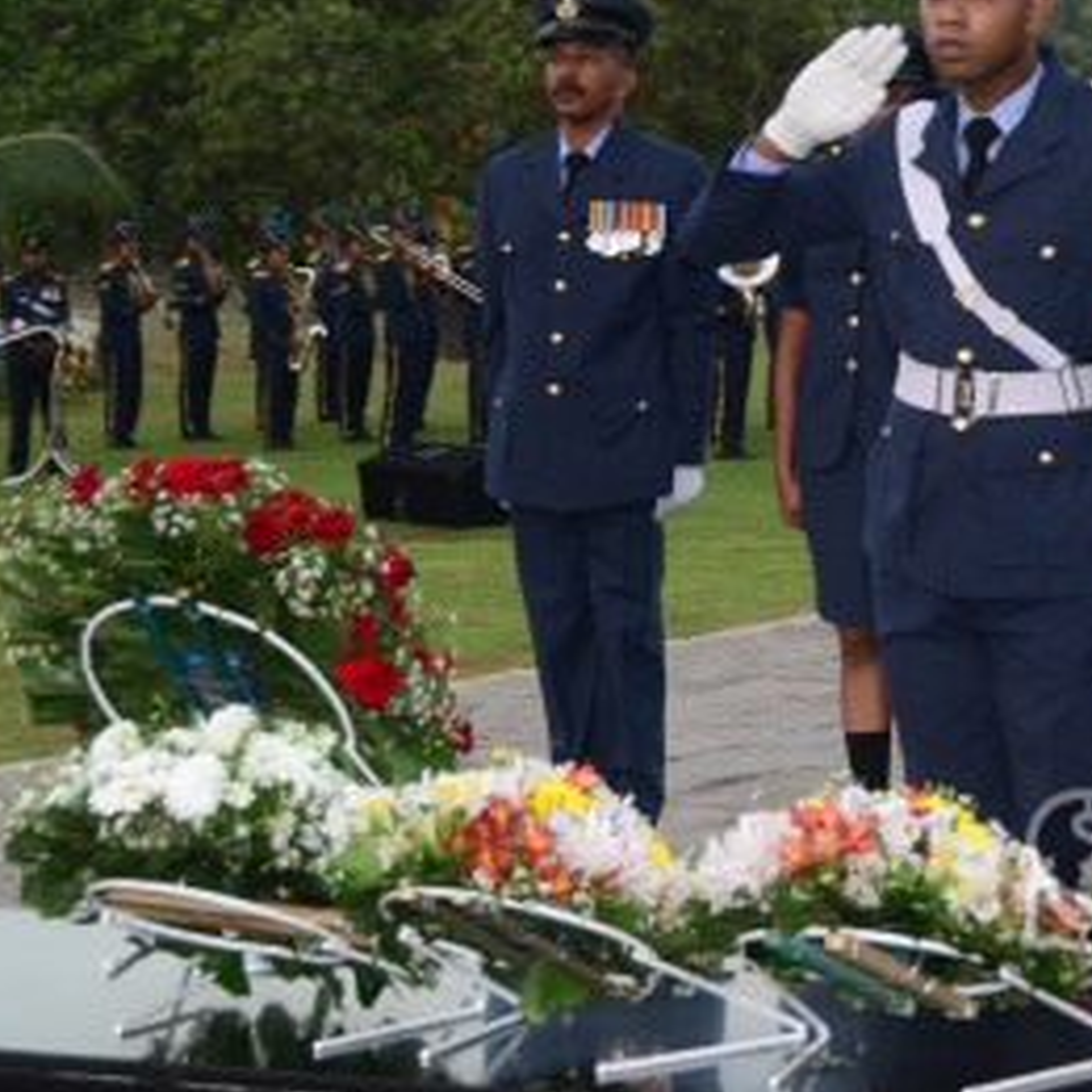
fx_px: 5211
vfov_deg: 11.9
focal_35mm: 146
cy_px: 291
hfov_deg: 11.8
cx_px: 1142
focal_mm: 50
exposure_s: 1/60
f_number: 5.6
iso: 400
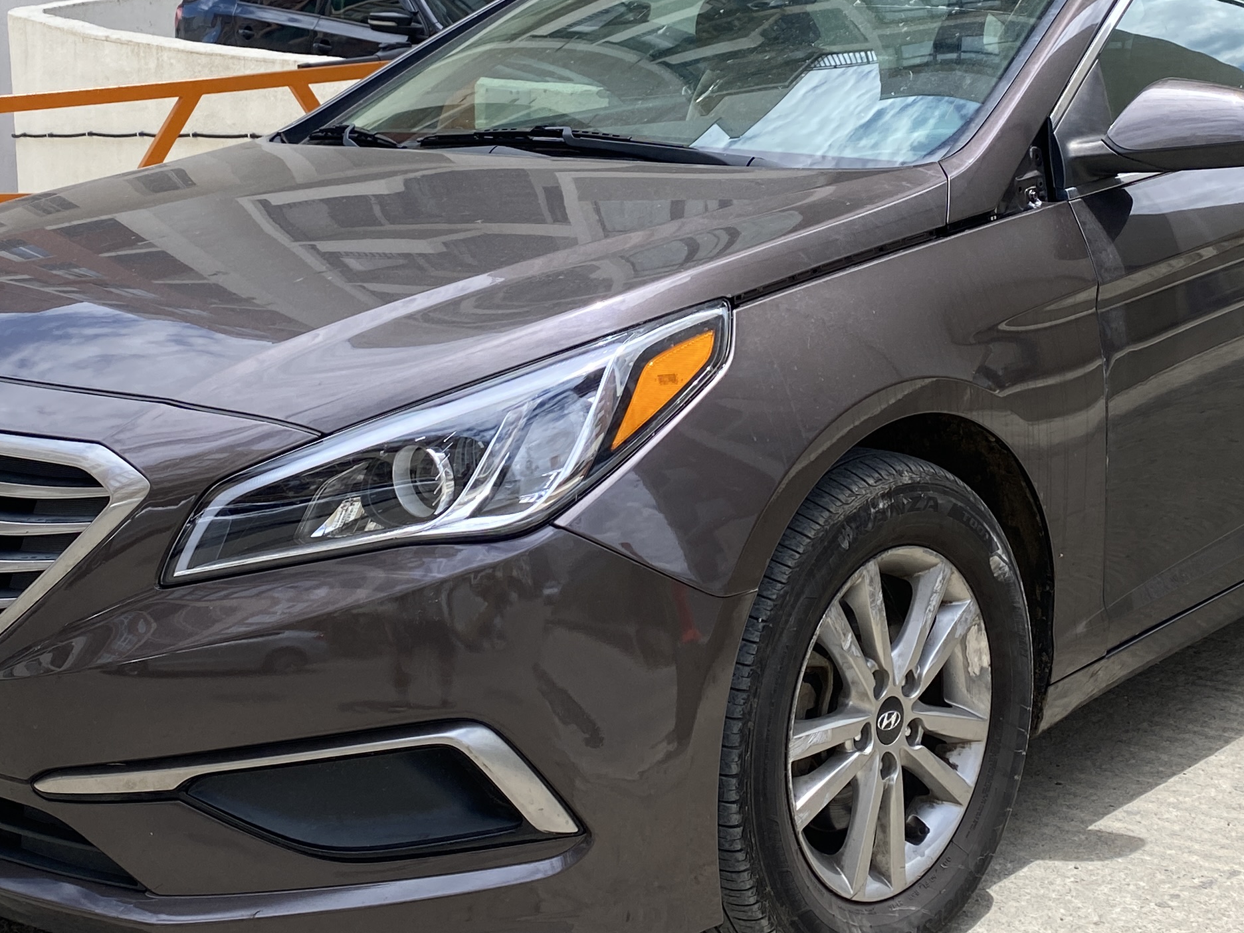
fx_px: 2012
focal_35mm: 56
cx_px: 643
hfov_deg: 34.3
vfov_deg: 25.8
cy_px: 224
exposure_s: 1/1653
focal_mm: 4.25
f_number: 1.8
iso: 32
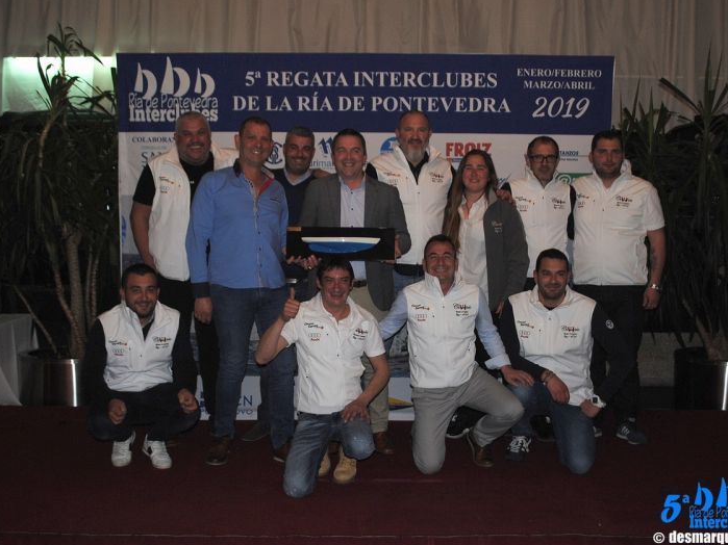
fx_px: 904
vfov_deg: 33.6
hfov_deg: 43.9
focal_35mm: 43
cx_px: 361
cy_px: 274
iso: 200
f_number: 4.2
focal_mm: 26
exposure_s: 1/60
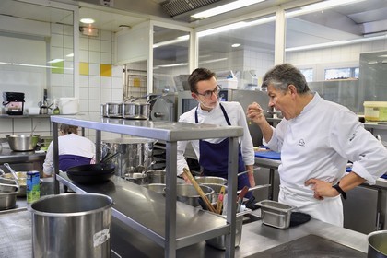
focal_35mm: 34
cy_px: 129
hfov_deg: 55.8
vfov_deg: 38.9
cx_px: 194
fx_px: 365
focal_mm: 34
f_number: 6.3
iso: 1600
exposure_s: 1/80
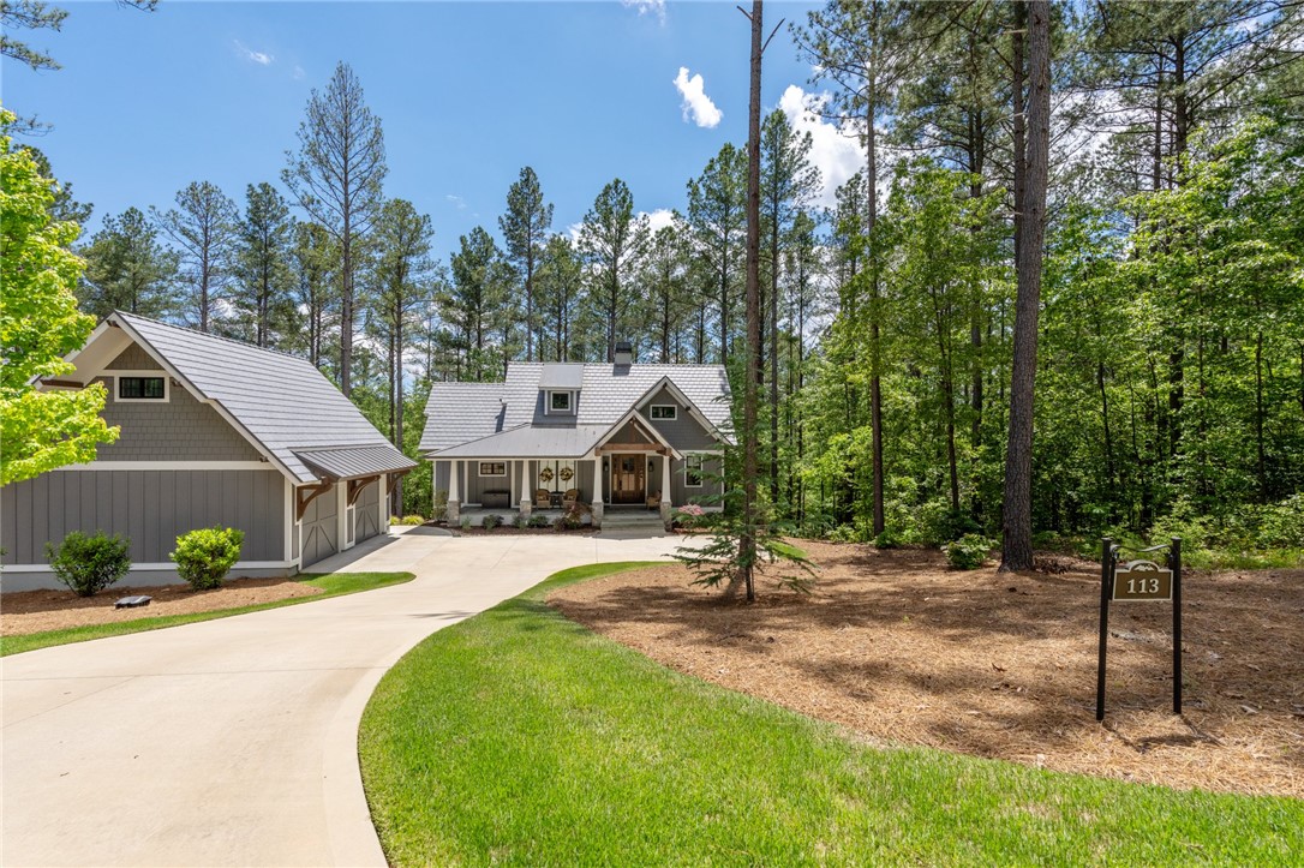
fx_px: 579
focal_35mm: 16
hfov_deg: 96.8
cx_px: 652
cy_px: 434
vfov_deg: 73.7
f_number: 8
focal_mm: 16
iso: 250
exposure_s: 1/800
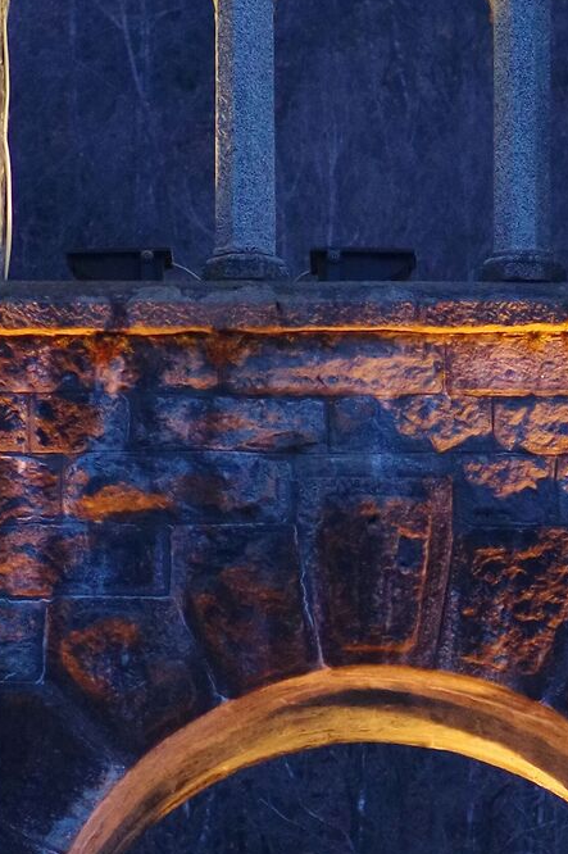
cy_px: 871
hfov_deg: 3.0
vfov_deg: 4.5
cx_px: 388
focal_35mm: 460
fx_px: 10898
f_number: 2.8
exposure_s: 1/80
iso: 3200
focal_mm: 85
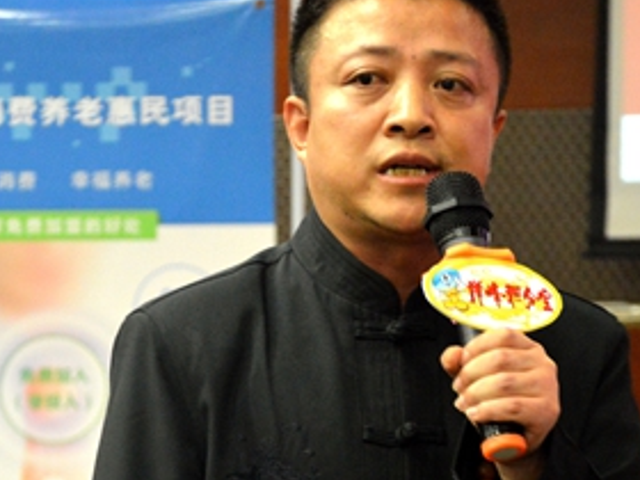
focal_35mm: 237
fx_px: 4382
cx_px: 242
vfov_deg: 6.3
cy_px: 334
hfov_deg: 8.4
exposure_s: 1/25
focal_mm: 92
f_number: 5.6
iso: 3200
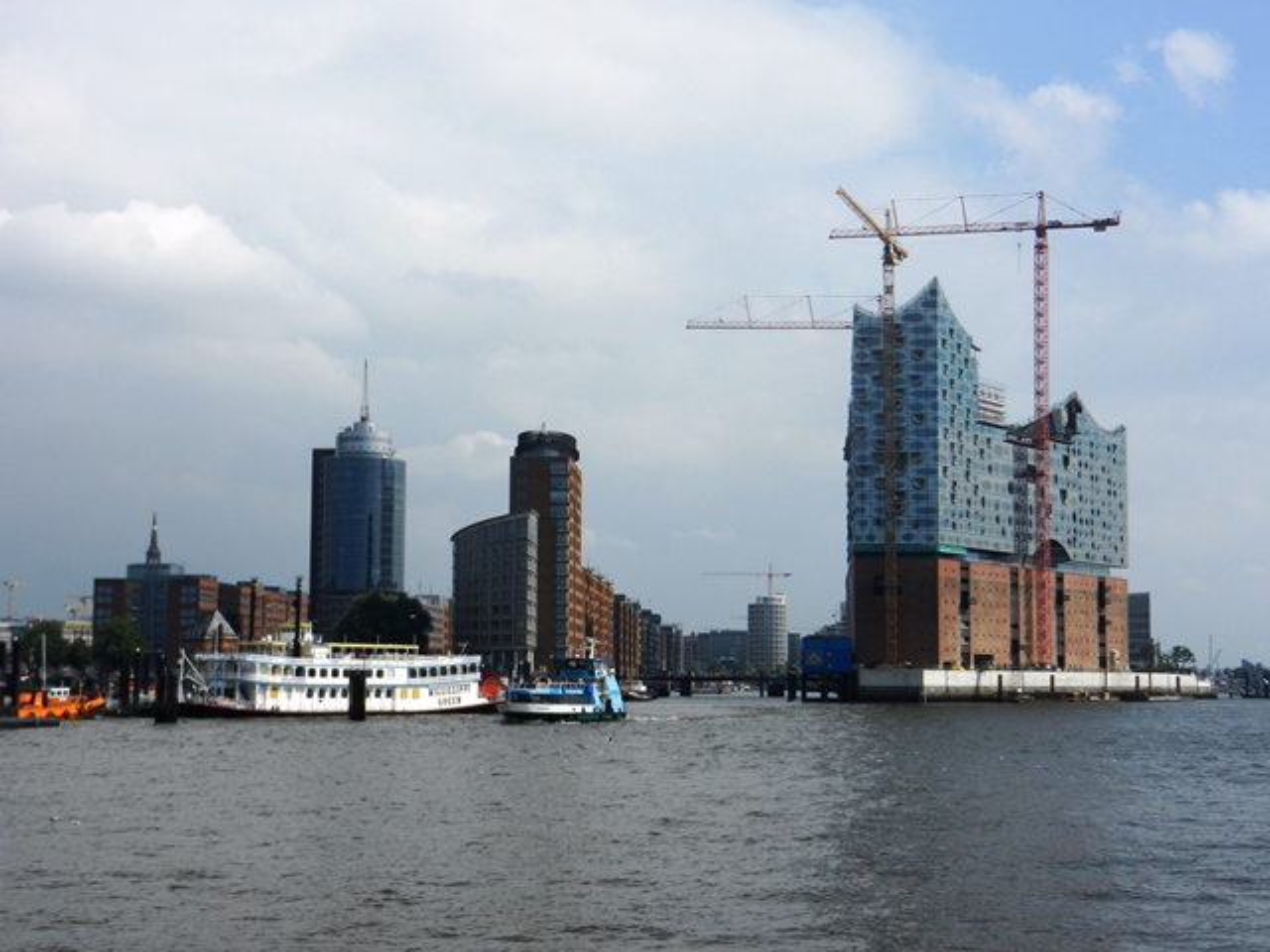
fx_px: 1944
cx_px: 635
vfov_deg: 27.5
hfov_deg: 36.2
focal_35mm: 53
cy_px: 476
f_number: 8.8
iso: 160
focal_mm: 9.4
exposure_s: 1/500
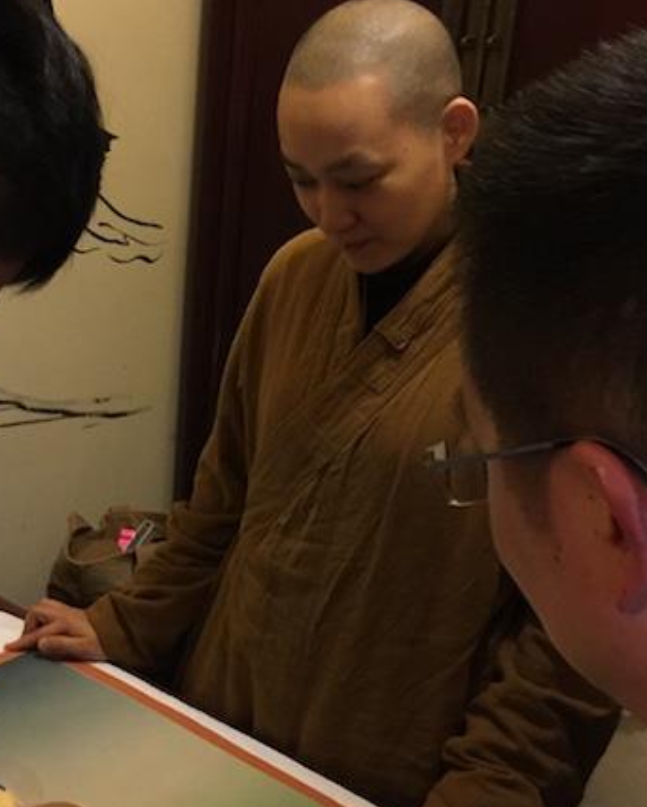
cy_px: 454
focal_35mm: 53
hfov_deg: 28.3
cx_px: 180
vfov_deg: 35.3
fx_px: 1268
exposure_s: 1/8
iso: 160
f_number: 2.2
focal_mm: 4.15
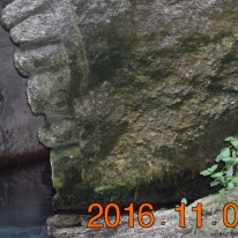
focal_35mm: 114
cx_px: -131
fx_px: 887
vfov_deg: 14.3
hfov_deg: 14.2
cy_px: -119
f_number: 4.5
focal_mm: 18
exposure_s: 1/80
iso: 800
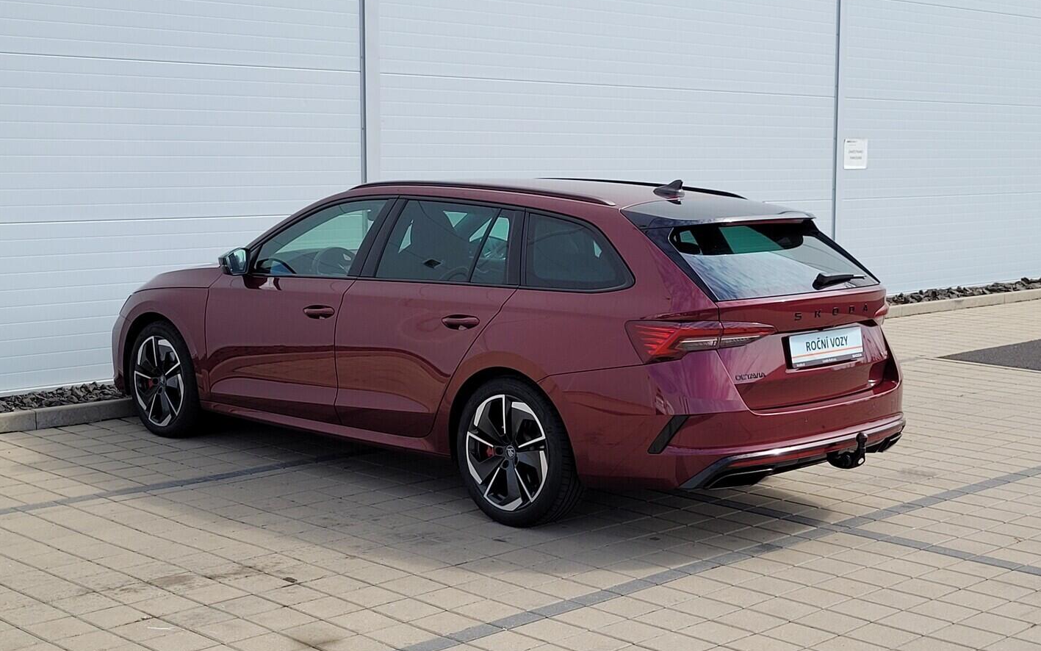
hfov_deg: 66.5
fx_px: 794
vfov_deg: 44.6
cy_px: 328
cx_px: 515
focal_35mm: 28
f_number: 1.8
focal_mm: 5.4
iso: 40
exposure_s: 1/1718
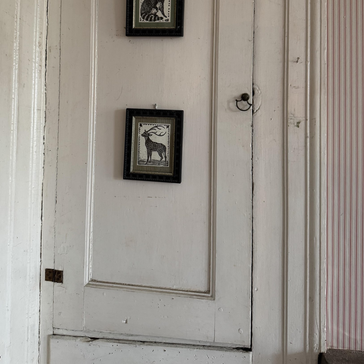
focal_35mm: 30
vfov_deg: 52.6
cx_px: 175
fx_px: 357
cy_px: 111
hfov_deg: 54.0
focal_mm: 6.76
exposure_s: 1/60
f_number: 1.78
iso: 400
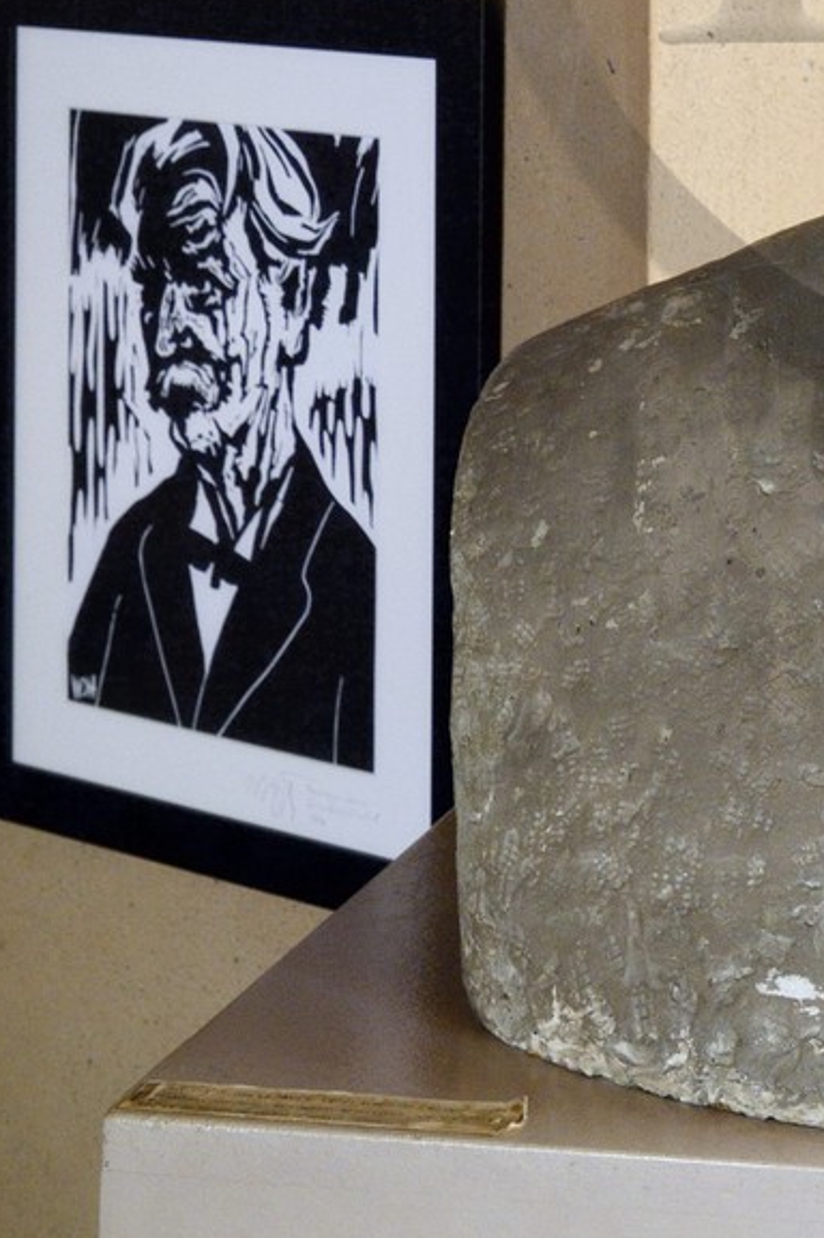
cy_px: -219
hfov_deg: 13.5
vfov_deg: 19.8
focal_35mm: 97
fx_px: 3334
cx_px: 1115
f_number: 6.3
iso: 1600
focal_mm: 35
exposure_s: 1/100
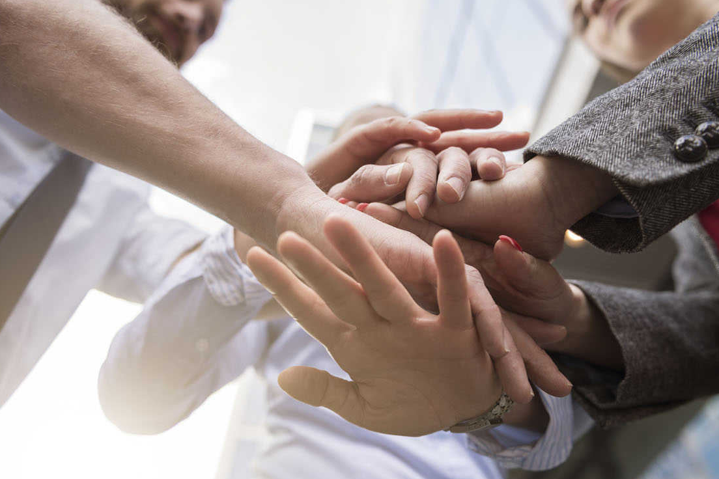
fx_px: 599
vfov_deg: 43.5
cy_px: 277
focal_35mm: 30
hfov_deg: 61.9
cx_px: 362
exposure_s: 1/125
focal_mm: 24
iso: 100
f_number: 2.8
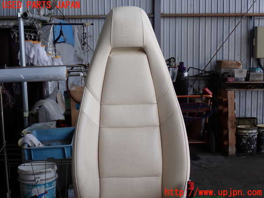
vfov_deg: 25.2
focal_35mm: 58
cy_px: 99
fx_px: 442
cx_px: 132
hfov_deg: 33.2
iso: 100
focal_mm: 10.35
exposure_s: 1/160
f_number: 3.5
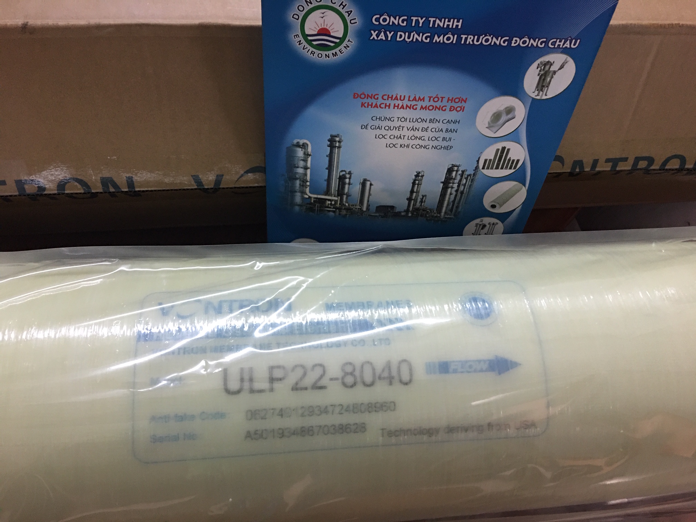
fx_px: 583
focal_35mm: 29
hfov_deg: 61.7
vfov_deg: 48.2
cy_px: 261
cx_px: 348
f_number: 2.2
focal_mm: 4.15
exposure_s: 1/17
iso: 125
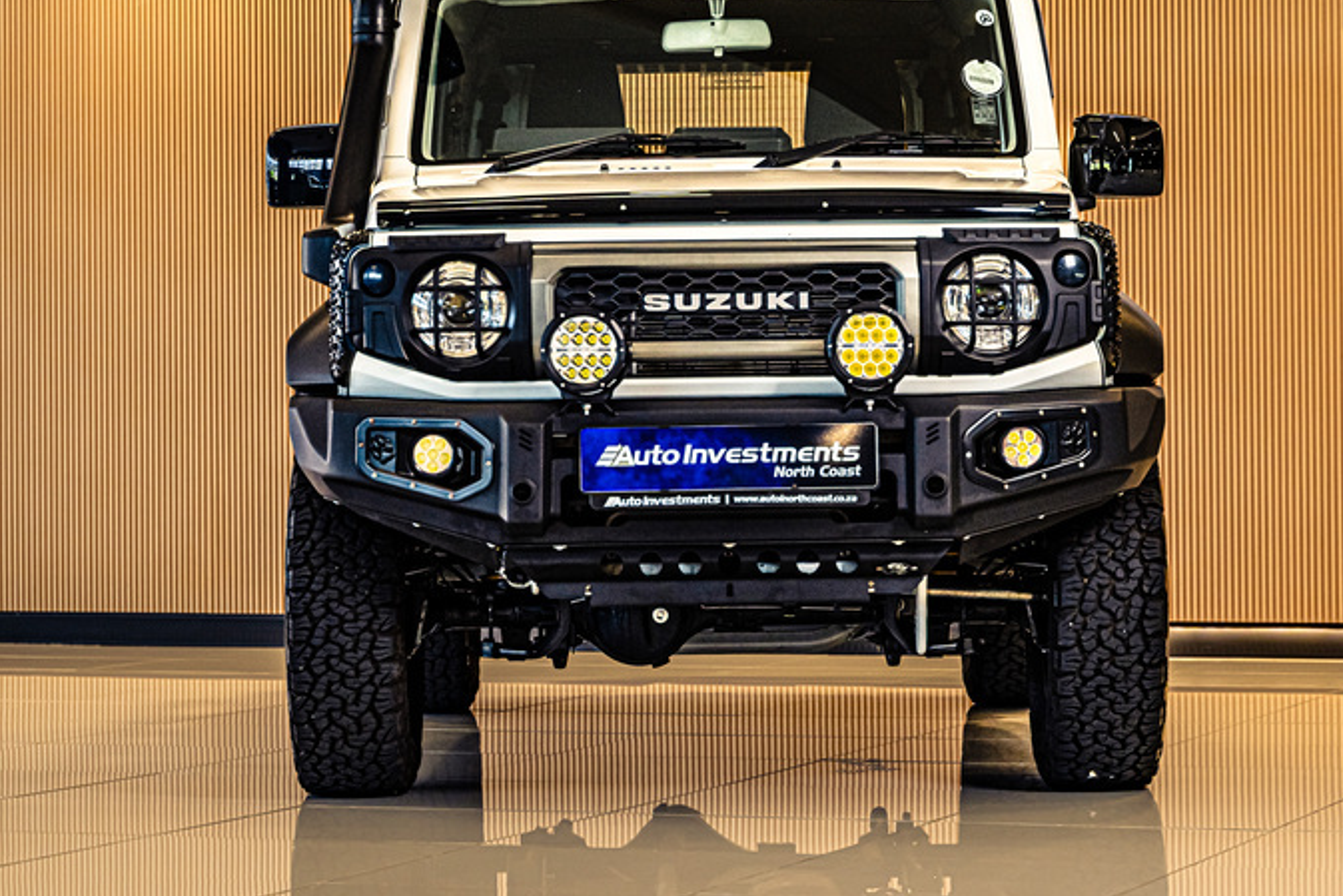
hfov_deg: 17.9
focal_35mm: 114
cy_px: 319
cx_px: 731
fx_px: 4253
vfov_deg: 12.0
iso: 500
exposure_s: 1/160
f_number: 5
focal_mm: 75
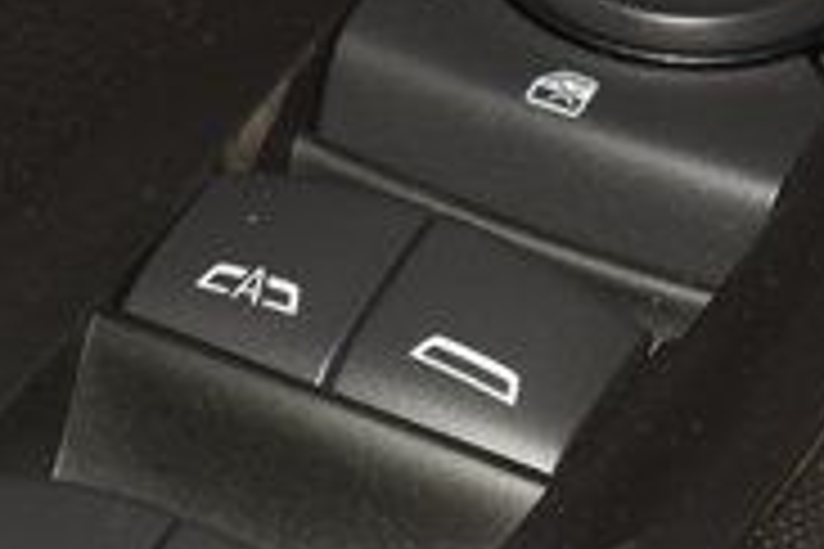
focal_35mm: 368
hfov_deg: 5.6
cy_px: 290
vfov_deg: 3.7
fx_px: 8422
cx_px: 491
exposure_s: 1/125
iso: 100
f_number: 8
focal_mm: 70
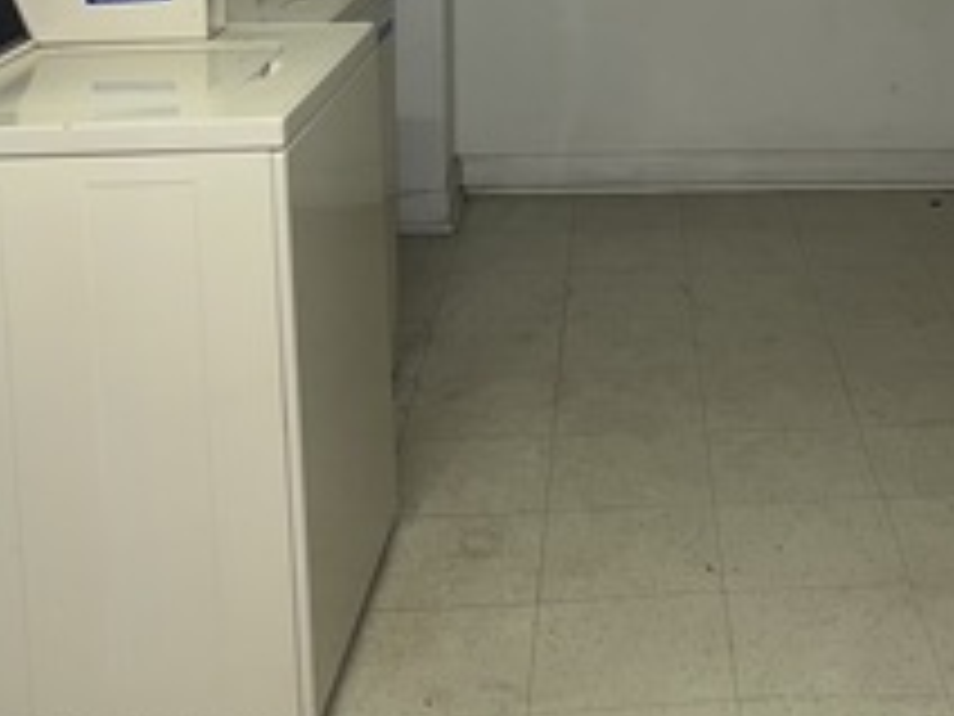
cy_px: -194
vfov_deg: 22.4
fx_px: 1626
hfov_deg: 32.4
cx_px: 657
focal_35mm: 59
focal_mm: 5.7
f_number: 1.5
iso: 64
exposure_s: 1/16
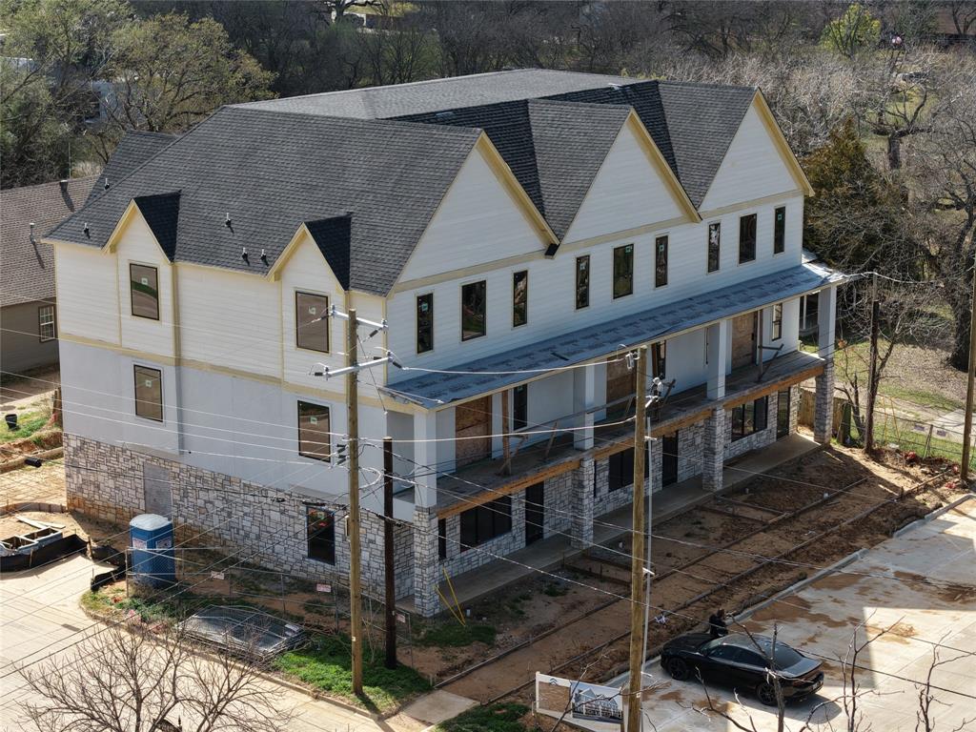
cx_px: 488
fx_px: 1974
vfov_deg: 21.0
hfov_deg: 27.8
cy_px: 366
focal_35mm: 70
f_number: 2.8
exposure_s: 1/100
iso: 120
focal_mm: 19.35
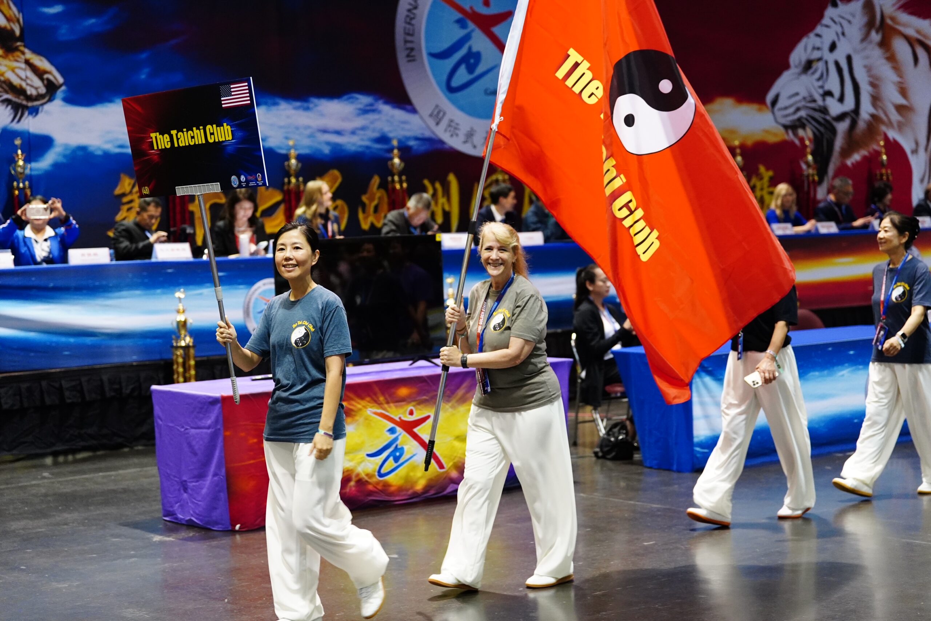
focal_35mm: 70
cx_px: 466
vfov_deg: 19.5
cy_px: 310
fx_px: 1810
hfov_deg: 28.8
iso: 5000
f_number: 2.8
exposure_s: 1/160
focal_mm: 70
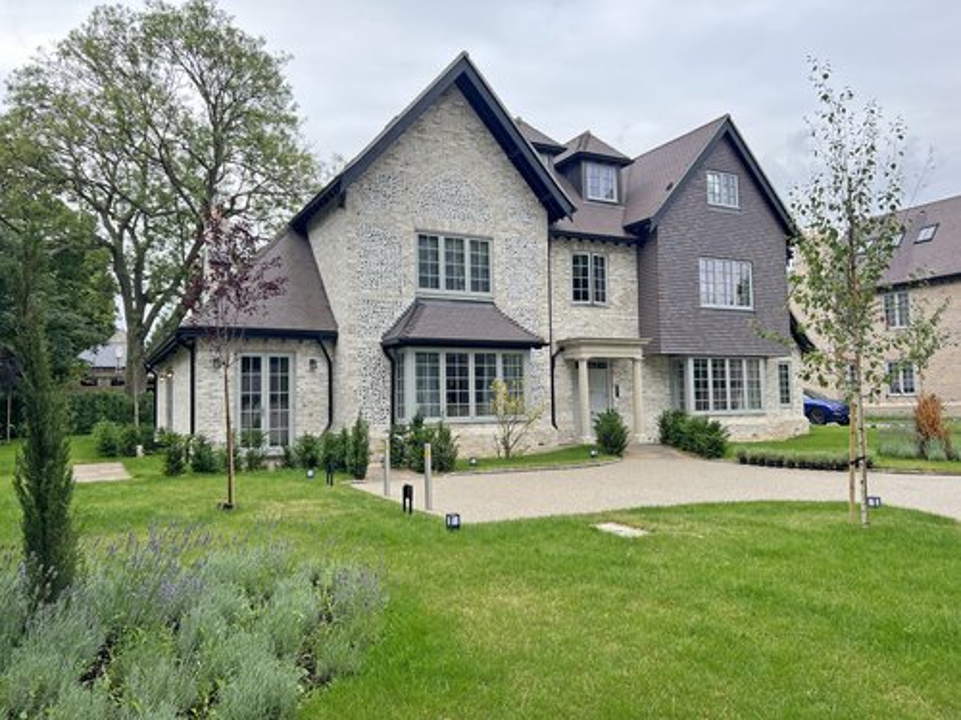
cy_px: 360
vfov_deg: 53.1
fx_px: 722
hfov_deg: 67.3
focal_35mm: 26
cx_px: 480
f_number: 1.5
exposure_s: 1/873
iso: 50
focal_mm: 5.7
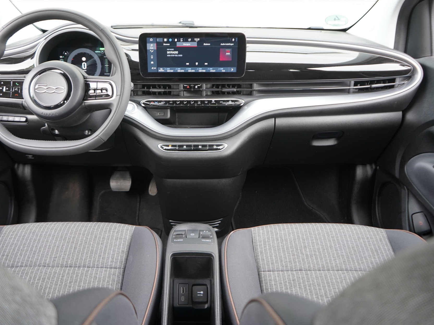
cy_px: 161
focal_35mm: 31
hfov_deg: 58.2
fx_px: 389
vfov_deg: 45.5
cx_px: 192
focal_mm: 28
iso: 250
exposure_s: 1/60
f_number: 4
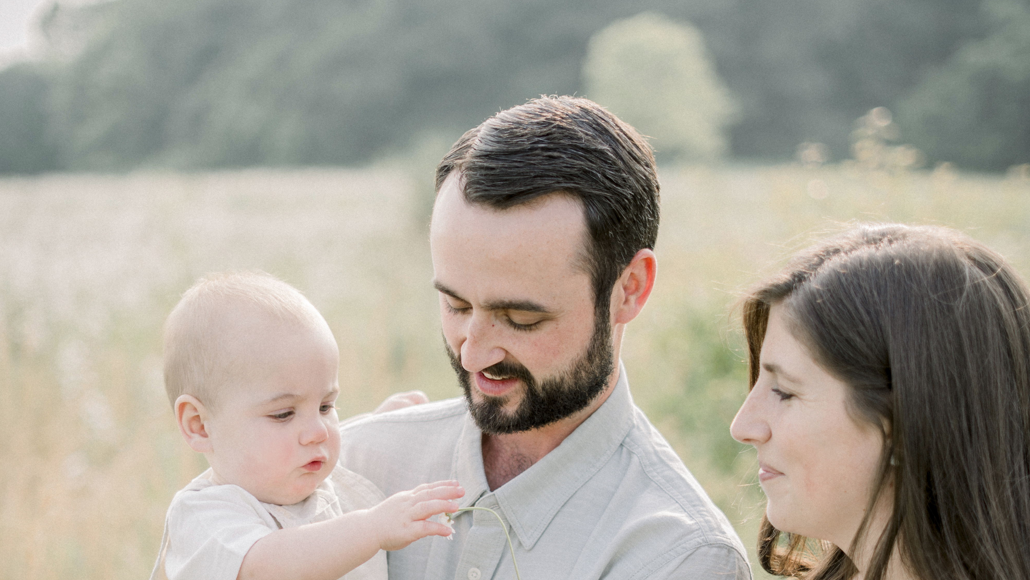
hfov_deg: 26.8
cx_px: 516
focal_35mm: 79
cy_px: 523
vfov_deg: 15.1
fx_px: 2158
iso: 100
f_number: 1.8
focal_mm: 50
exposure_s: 1/800
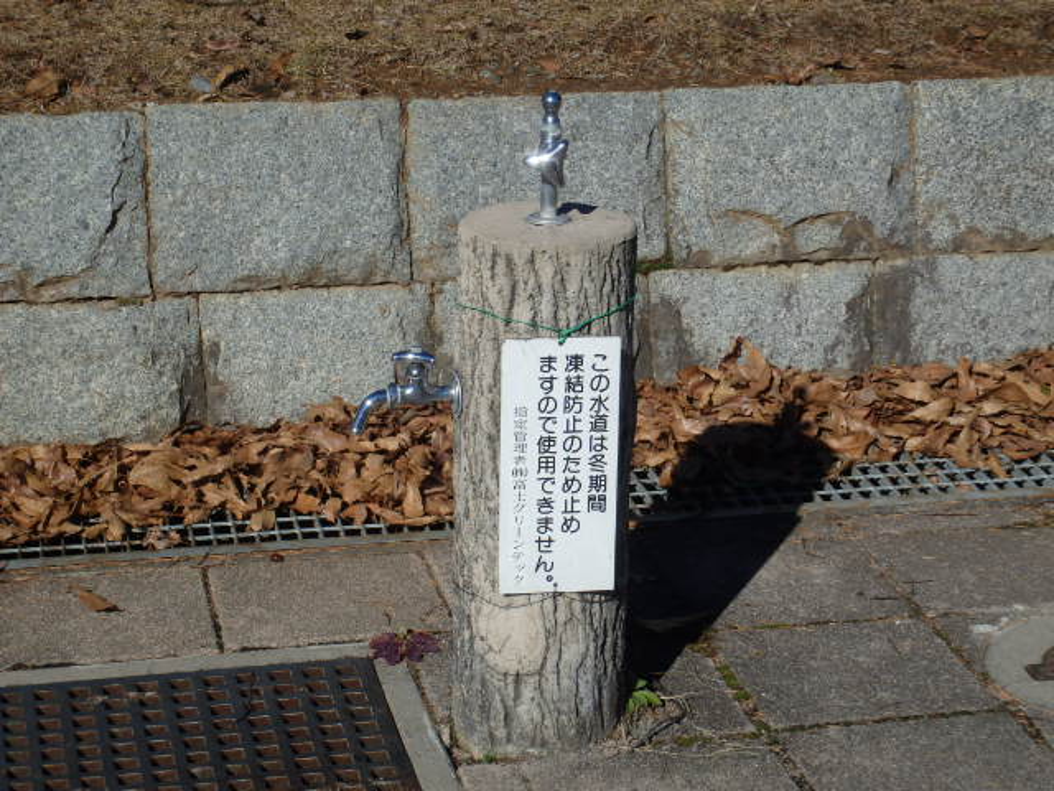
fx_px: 2740
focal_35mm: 90
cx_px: 527
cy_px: 396
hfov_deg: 21.8
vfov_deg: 16.4
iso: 125
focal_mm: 16.1
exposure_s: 1/200
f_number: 13
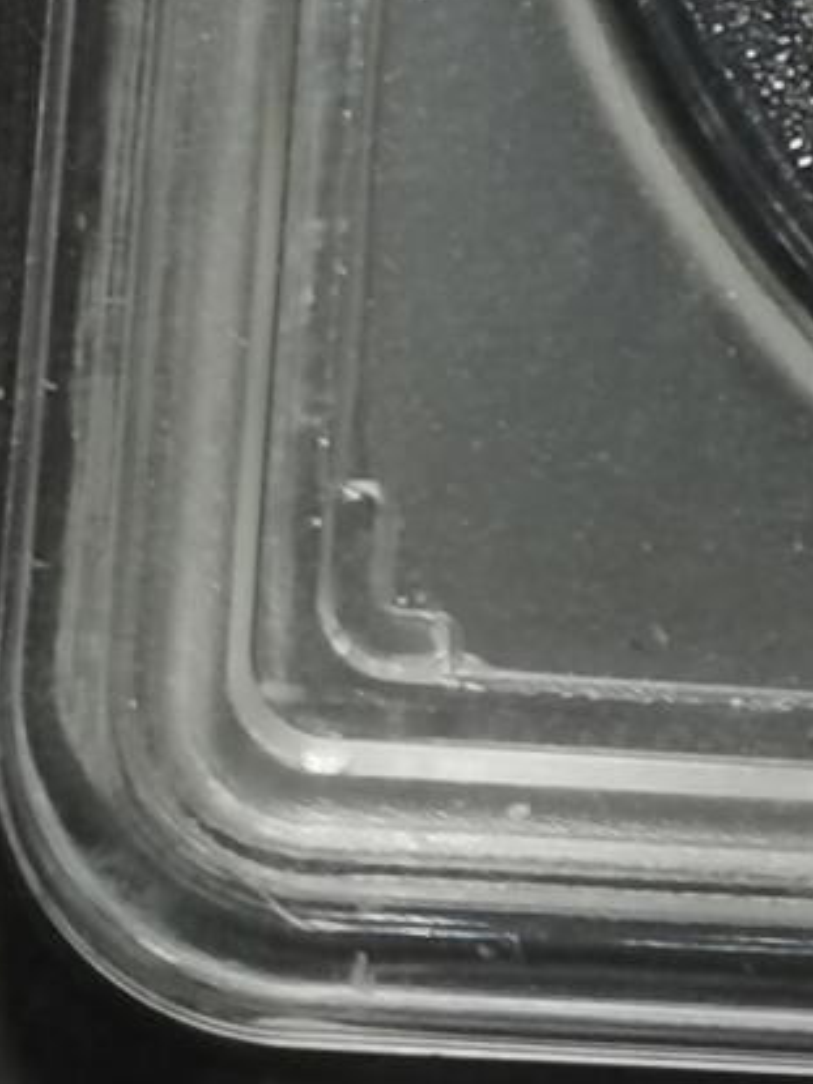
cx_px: 1584
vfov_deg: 6.2
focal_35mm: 308
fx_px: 9650
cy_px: -1136
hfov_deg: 4.8
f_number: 1.8
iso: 50
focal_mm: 5.58
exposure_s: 1/104
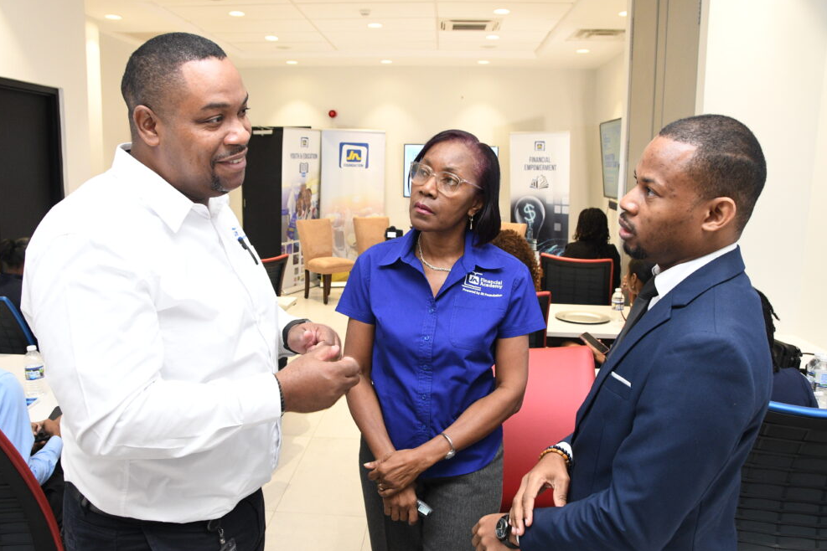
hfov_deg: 65.5
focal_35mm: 28
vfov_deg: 46.4
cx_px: 399
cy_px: 283
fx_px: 643
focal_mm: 18
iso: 1600
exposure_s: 1/60
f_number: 6.3
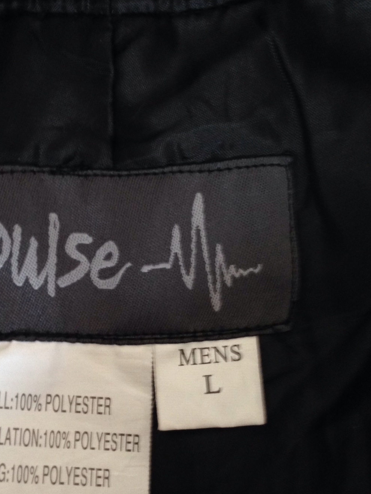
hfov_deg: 28.3
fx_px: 729
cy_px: 287
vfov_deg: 37.4
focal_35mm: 51
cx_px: 108
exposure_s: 1/20
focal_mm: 4.12
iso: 200
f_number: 2.4
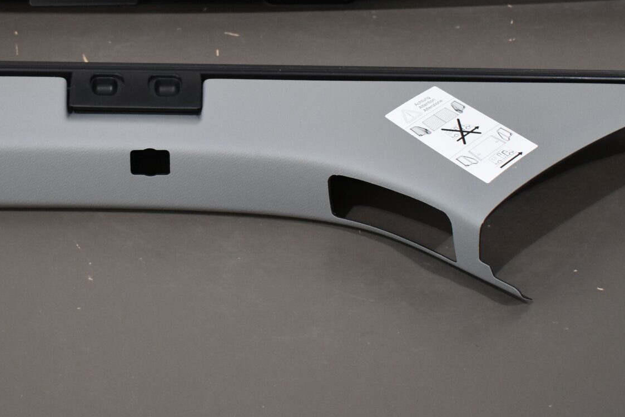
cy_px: 122
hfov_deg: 24.7
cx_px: 227
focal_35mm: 82
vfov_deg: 16.6
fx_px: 1423
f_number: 3.8
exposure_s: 1/250
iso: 800
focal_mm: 24
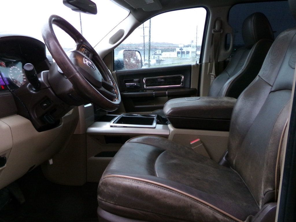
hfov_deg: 63.4
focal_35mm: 28
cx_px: 148
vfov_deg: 49.7
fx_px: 239
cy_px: 111
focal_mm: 5
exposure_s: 1/60
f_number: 3.8
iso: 800
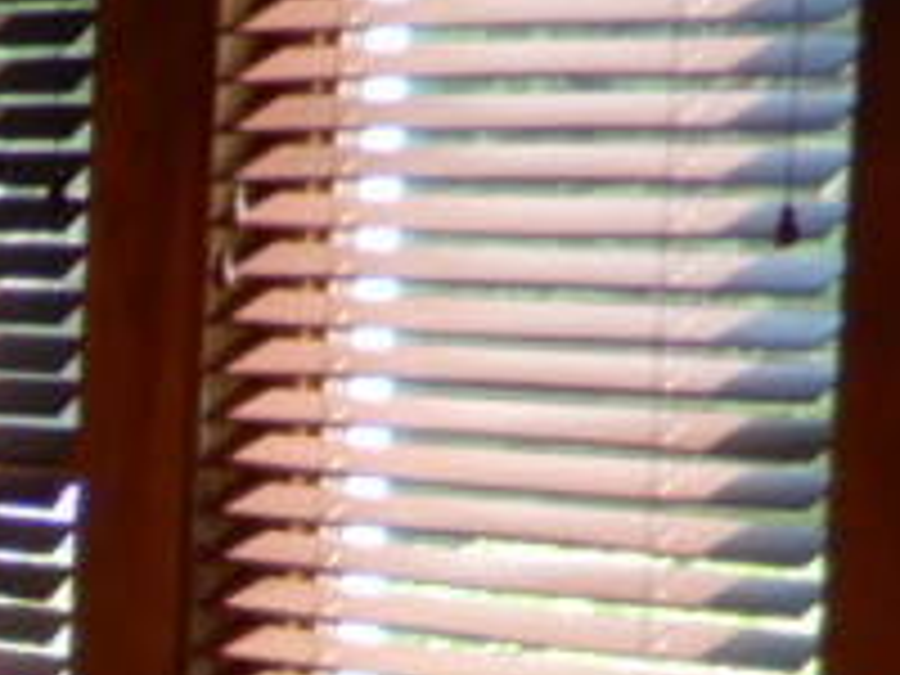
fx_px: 5616
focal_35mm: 216
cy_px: 1084
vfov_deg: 6.8
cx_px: -1710
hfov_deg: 8.0
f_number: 3.5
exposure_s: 1/30
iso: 80
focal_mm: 5.4
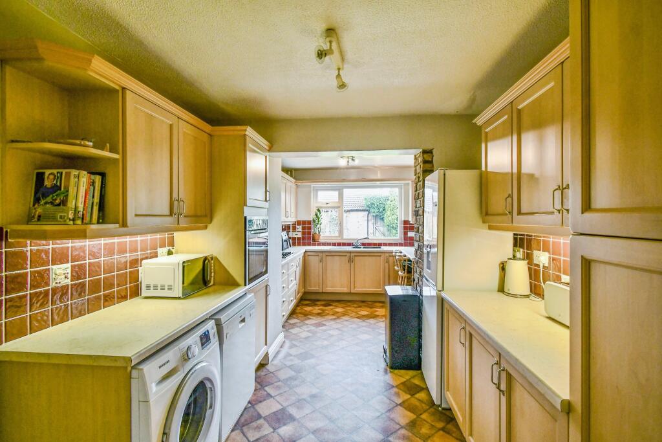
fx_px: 276
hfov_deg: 100.4
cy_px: 221
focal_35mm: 15
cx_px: 331
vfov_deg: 77.3
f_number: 5.6
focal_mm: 10
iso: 800
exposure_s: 1/30
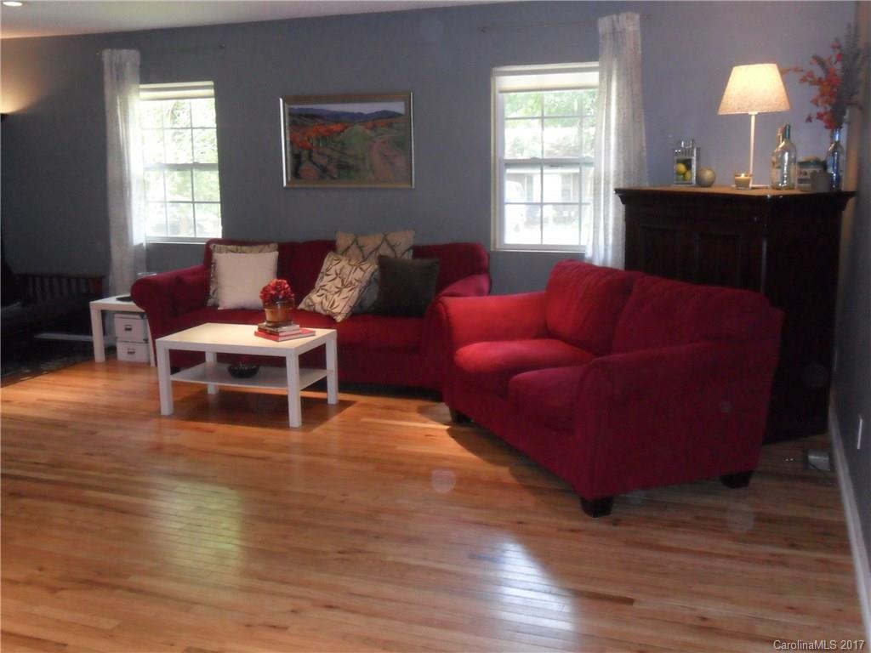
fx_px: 931
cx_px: 436
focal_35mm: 37
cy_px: 326
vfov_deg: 38.7
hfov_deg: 50.1
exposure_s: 1/45
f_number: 4
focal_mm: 6.6
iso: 400
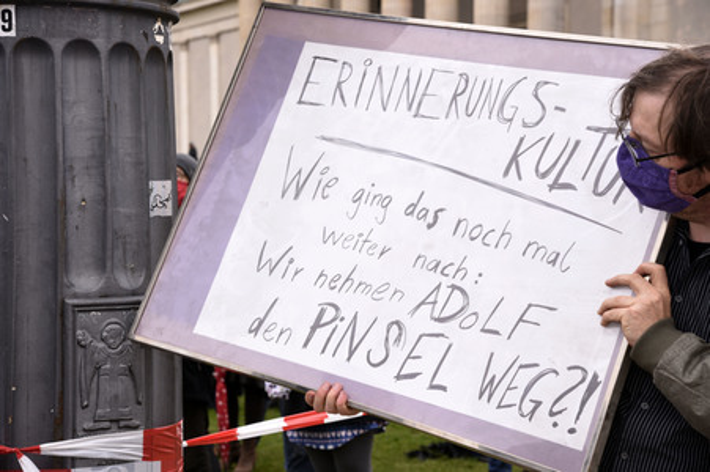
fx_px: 1675
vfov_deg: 16.0
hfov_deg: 23.9
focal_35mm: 85
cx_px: 355
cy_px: 236
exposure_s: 1/160
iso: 400
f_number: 8
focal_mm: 85
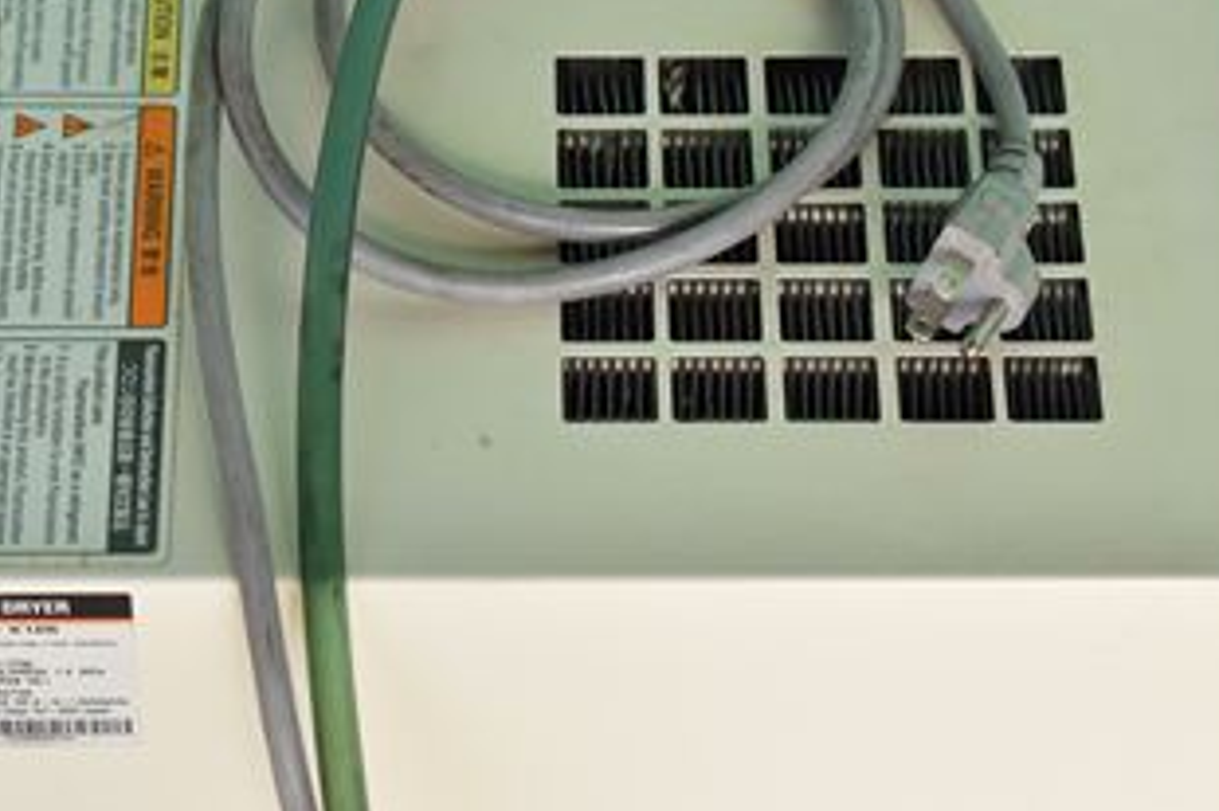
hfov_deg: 15.4
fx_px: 4494
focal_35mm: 133
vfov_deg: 10.3
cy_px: 227
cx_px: 564
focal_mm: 55
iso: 1250
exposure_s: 1/1600
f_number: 6.3
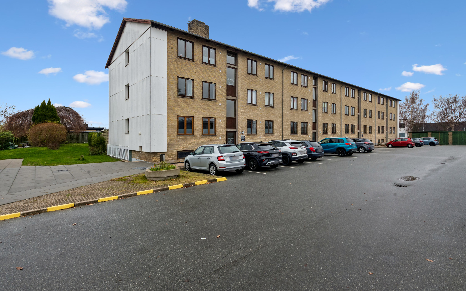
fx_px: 229
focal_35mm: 18
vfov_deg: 65.0
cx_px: 239
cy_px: 143
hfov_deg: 91.1
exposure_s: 1/30
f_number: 10
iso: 200
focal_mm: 17
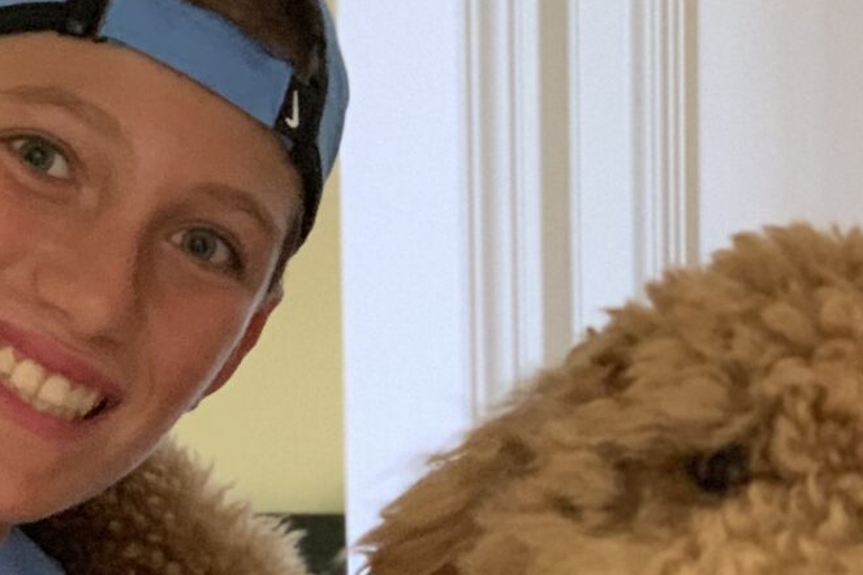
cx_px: 1
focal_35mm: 167
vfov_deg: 8.2
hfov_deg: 12.2
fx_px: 4003
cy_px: 470
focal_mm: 6
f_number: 2.4
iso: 640
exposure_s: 1/30
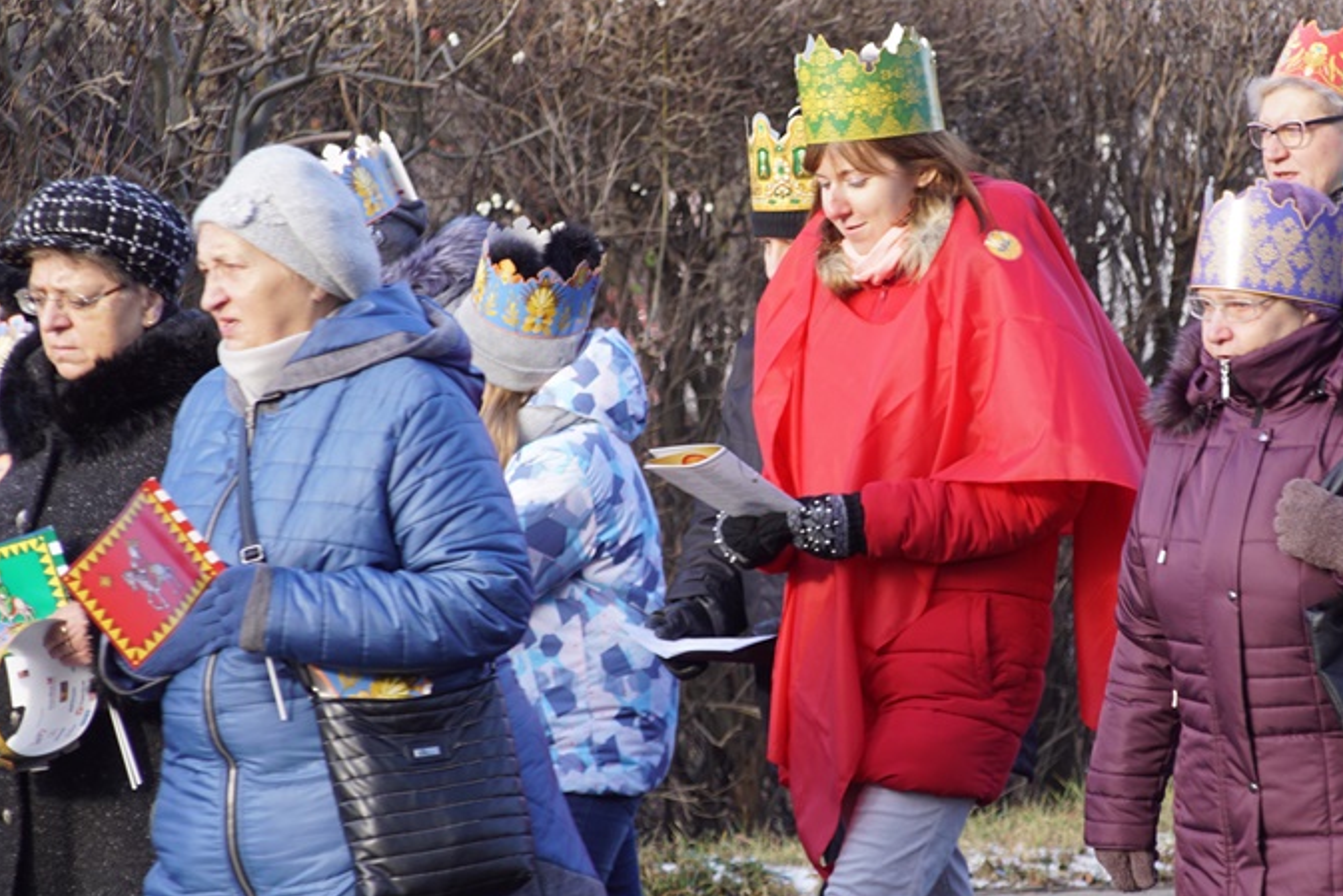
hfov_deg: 9.2
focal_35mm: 223
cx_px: 890
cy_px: 450
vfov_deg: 6.2
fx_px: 8320
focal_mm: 100
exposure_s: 1/160
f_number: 5.6
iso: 250
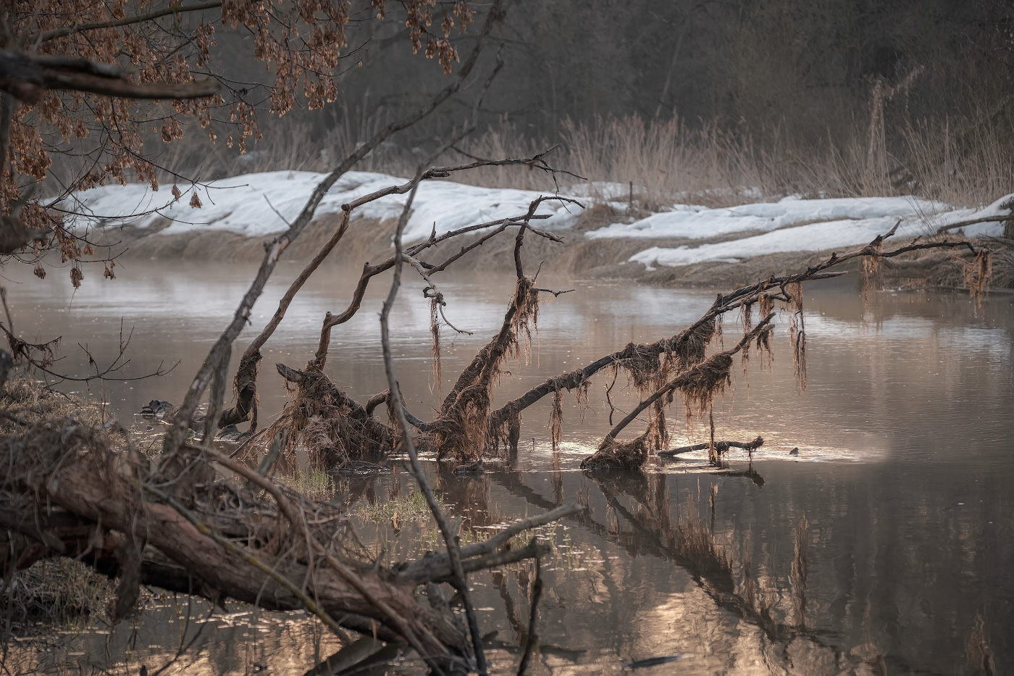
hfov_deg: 15.1
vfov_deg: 10.1
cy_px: 338
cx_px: 507
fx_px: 3830
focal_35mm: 136
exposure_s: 1/140
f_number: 4
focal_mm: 90.6
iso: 500
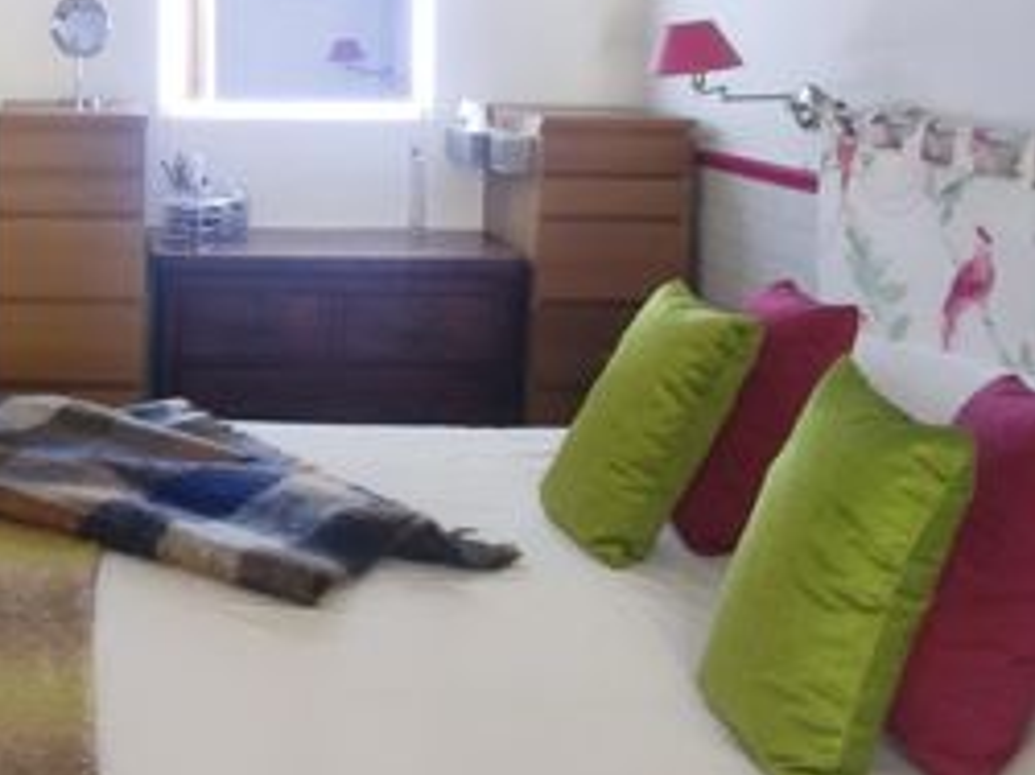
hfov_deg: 38.4
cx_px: 52
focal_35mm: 45
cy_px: 97
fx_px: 1345
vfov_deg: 30.9
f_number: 2.2
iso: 456
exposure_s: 1/50
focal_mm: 1.65
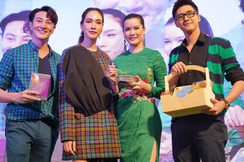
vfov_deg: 17.9
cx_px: 119
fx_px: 515
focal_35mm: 76
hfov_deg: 26.7
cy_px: 75
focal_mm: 68
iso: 1600
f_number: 4
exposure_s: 1/200
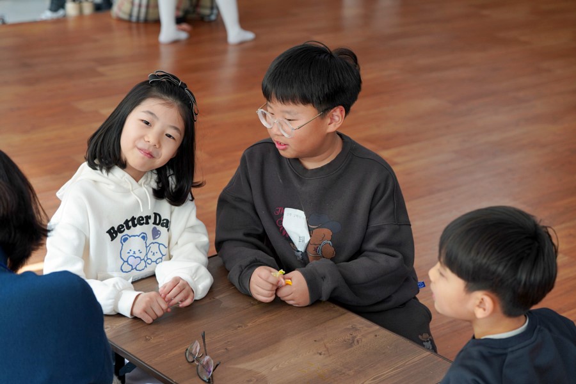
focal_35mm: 70
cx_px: 288
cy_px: 192
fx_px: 1120
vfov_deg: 19.5
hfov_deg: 28.8
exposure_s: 1/160
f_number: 4
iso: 400
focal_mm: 70
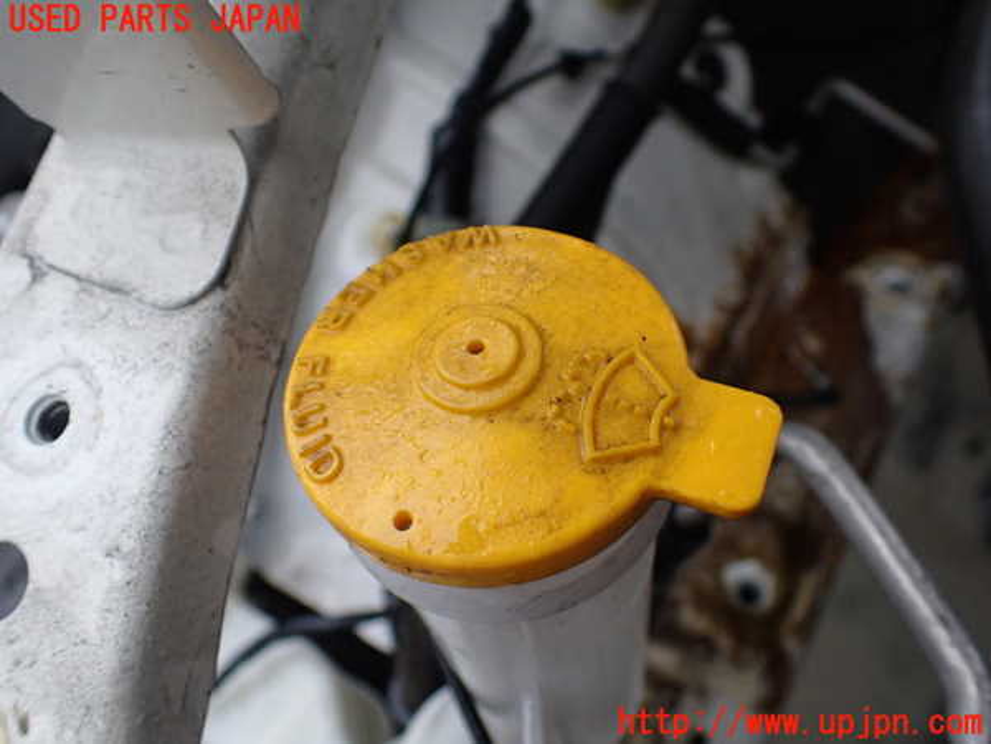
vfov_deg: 46.8
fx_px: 859
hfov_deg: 60.0
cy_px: 372
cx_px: 496
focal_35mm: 30
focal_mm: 5.4
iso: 400
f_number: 2.3
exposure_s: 1/125
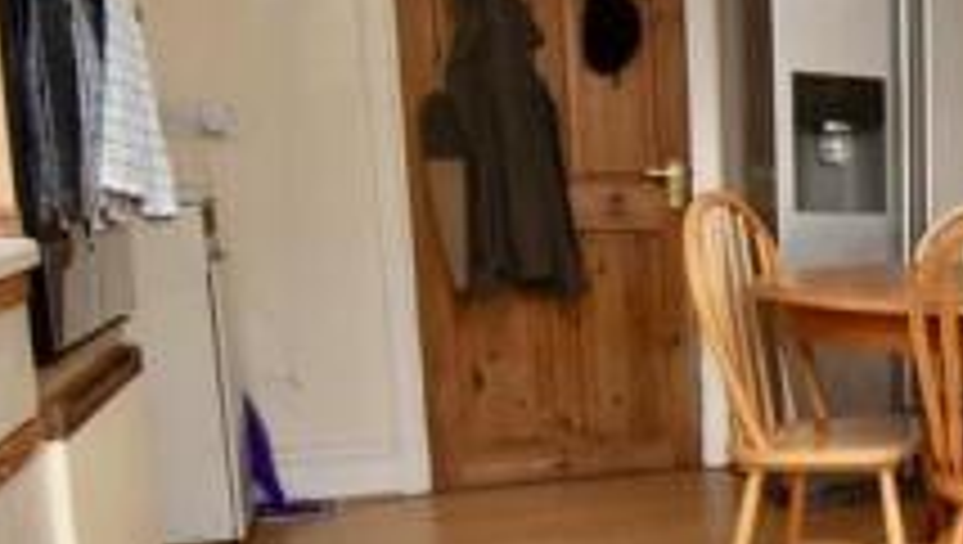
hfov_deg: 33.3
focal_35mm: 48
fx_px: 1227
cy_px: 429
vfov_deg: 24.6
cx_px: 1208
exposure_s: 1/60
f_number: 7.1
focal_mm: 10
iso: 800
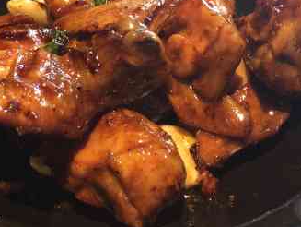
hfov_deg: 31.1
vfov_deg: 23.6
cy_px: 81
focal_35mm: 62
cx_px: 126
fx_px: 540
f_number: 2.2
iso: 50
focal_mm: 4.15
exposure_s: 1/17
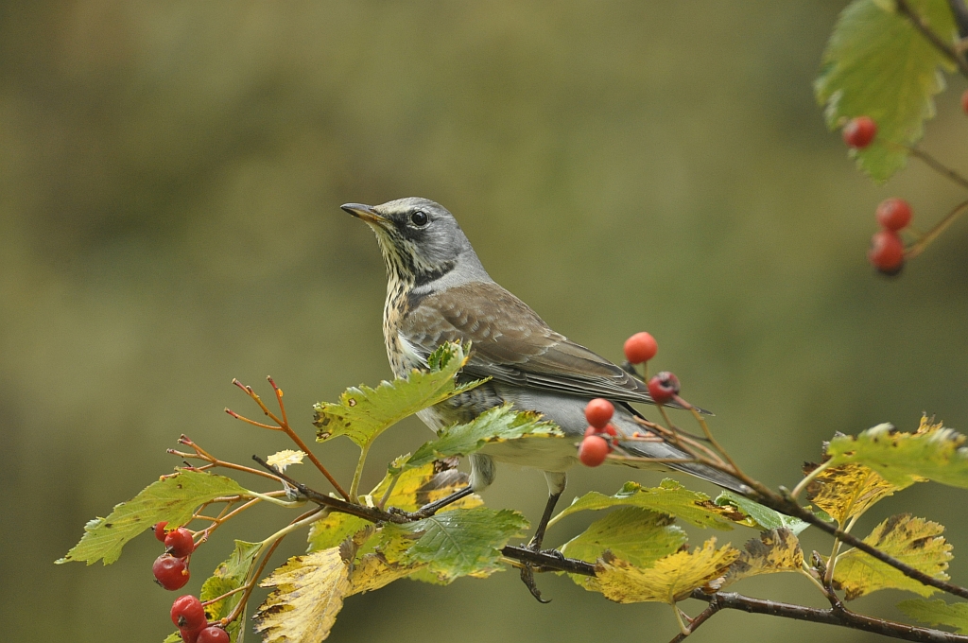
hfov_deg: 3.7
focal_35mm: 555
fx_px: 14904
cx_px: 484
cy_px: 322
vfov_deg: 2.5
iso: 800
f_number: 5.6
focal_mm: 370
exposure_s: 1/125
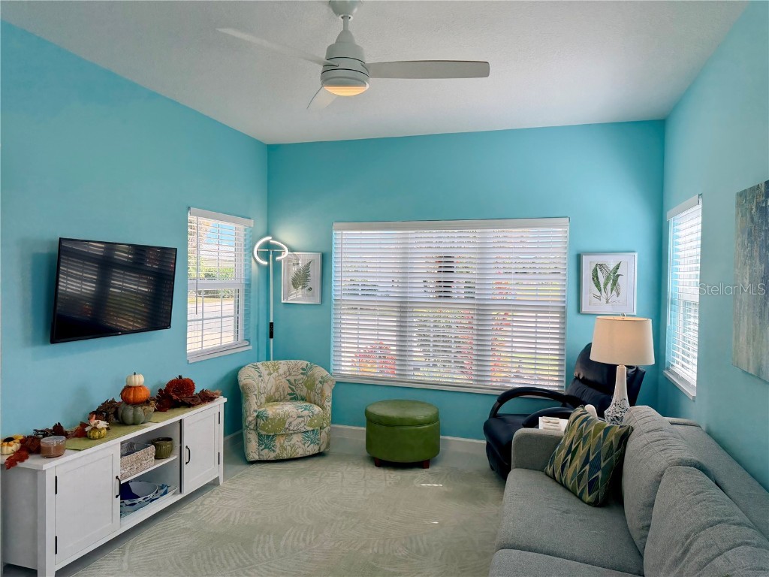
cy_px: 288
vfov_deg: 56.8
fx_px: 533
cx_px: 384
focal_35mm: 24
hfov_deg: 71.6
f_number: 1.78
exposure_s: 1/722
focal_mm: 6.76
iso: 100
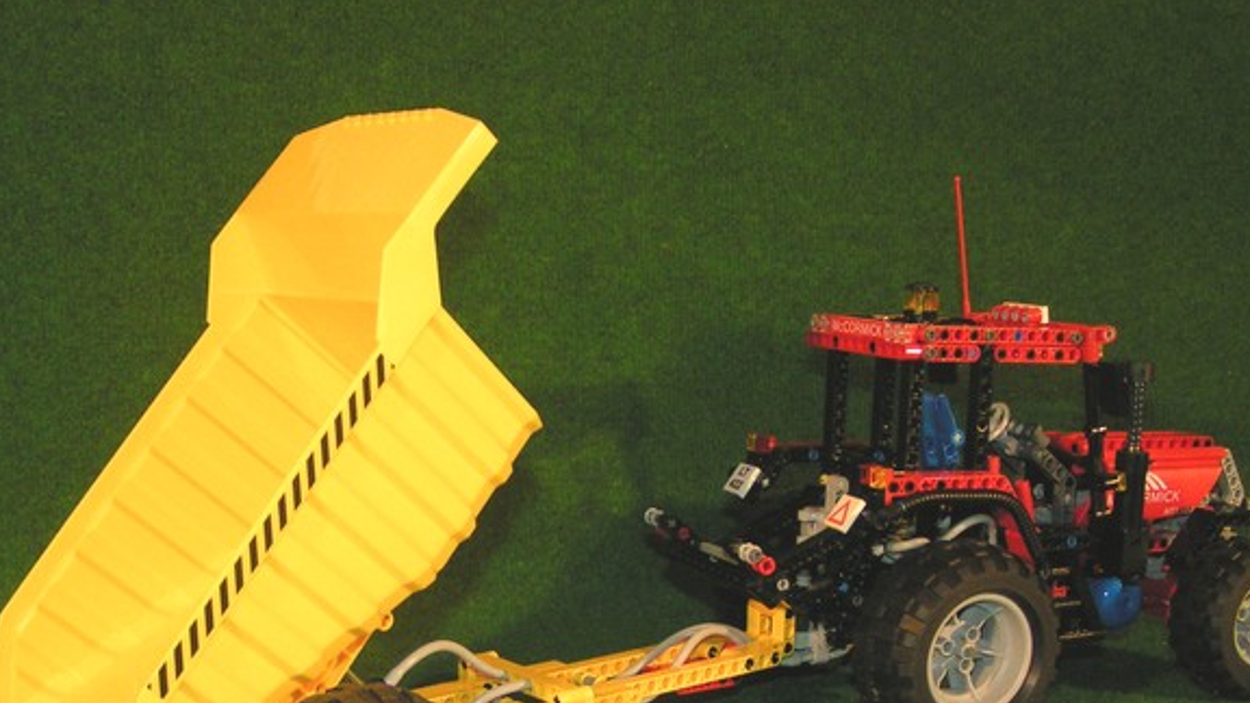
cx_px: 638
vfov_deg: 25.8
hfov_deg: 44.6
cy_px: 493
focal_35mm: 46
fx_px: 1525
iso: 200
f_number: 2.8
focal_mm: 5.8
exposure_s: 1/40
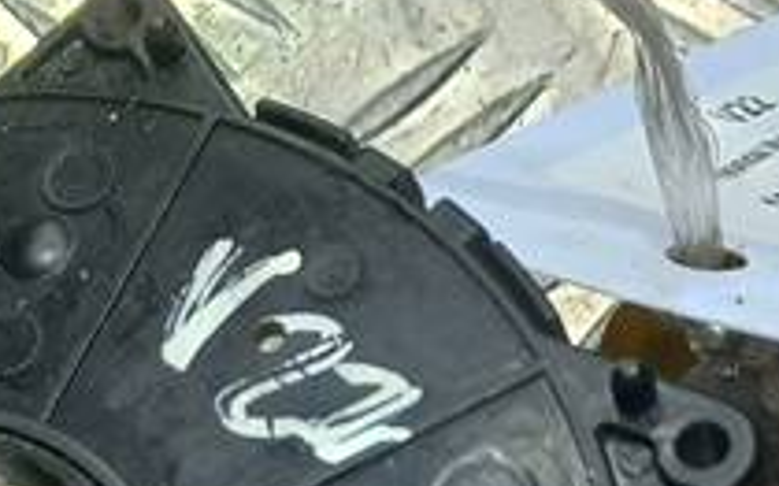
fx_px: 2737
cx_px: 185
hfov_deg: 16.1
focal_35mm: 129
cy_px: 720
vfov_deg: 9.9
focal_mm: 4.6
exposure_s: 1/50
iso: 25
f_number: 1.8
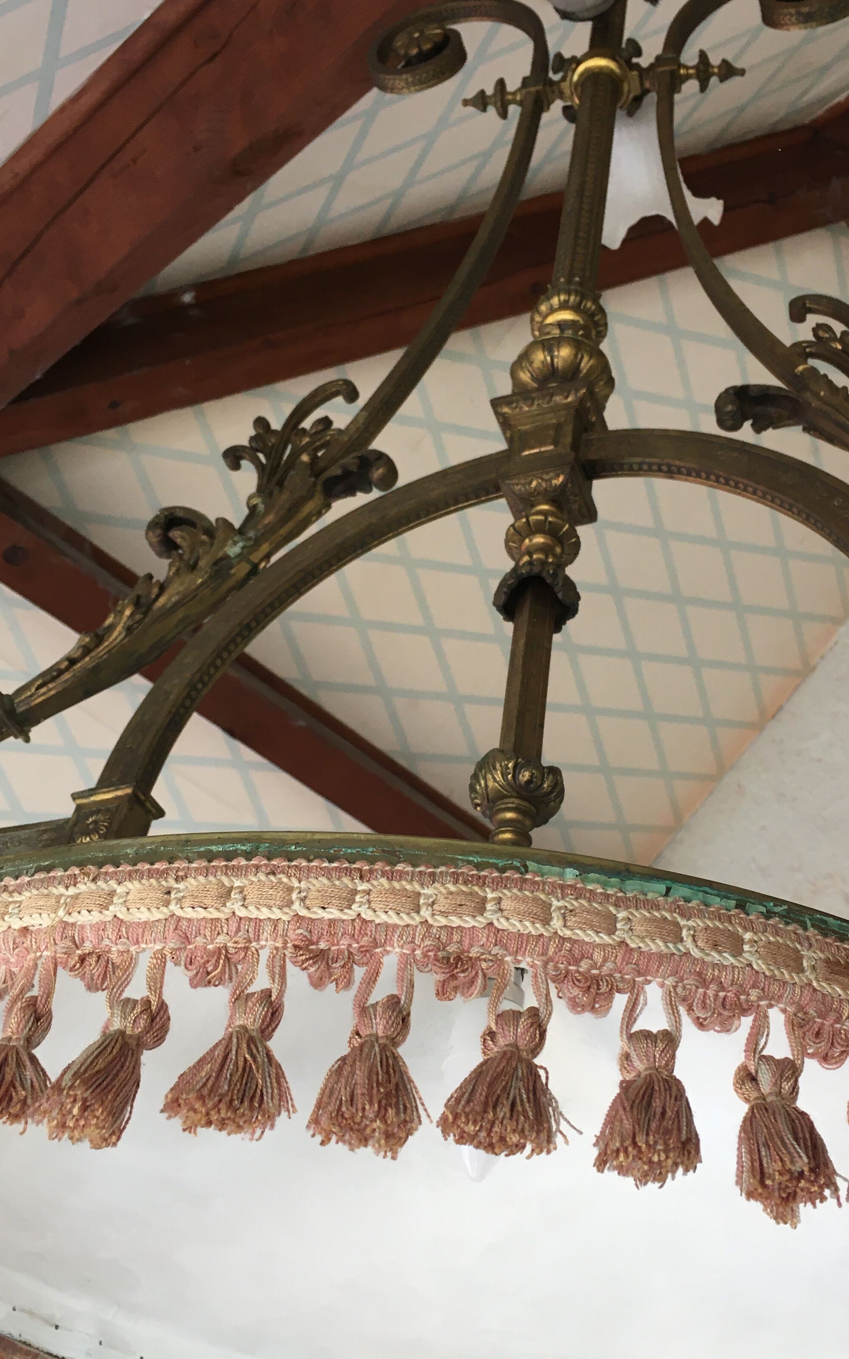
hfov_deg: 32.6
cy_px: 707
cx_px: 519
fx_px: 1444
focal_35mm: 39
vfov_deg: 50.4
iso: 25
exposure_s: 1/33
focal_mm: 4.15
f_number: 2.2
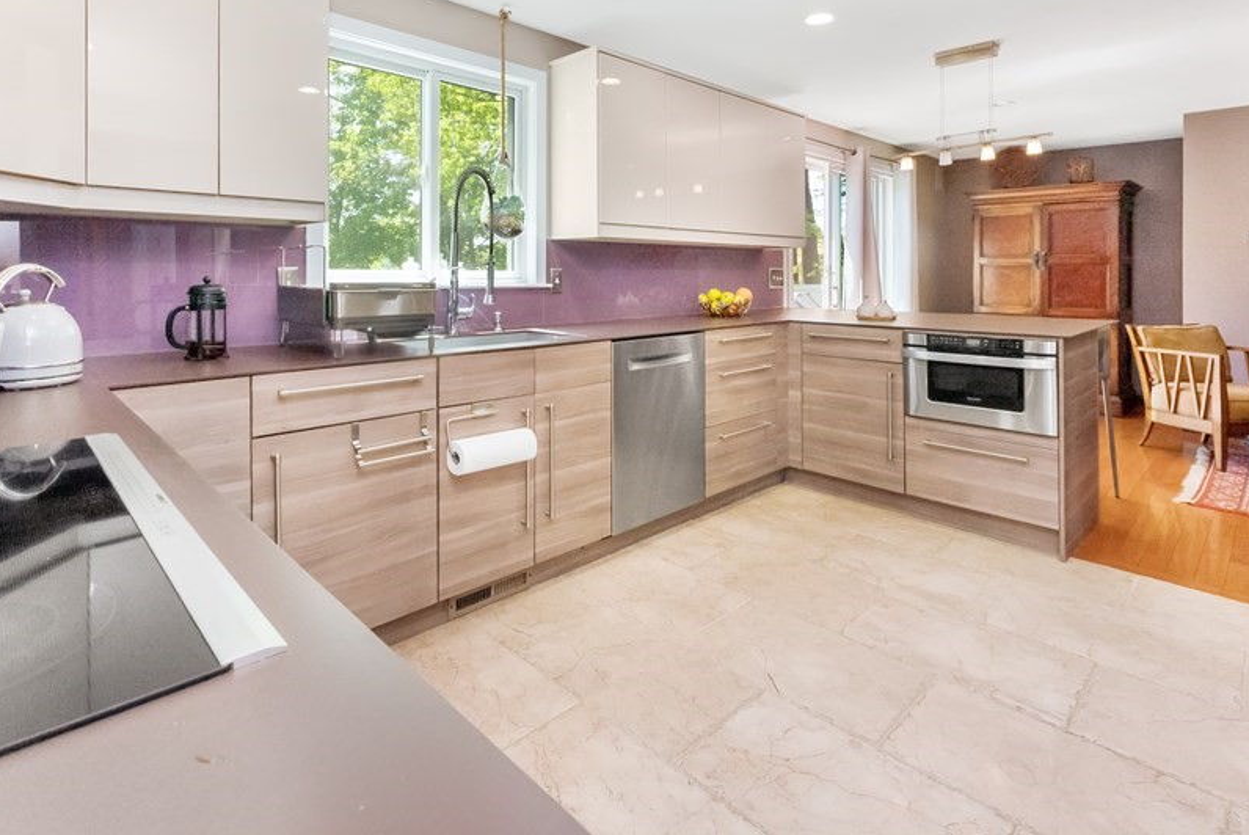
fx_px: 625
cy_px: 304
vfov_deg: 66.3
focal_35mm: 18
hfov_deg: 89.9
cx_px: 612
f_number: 10
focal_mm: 14
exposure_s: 1/125
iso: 1250
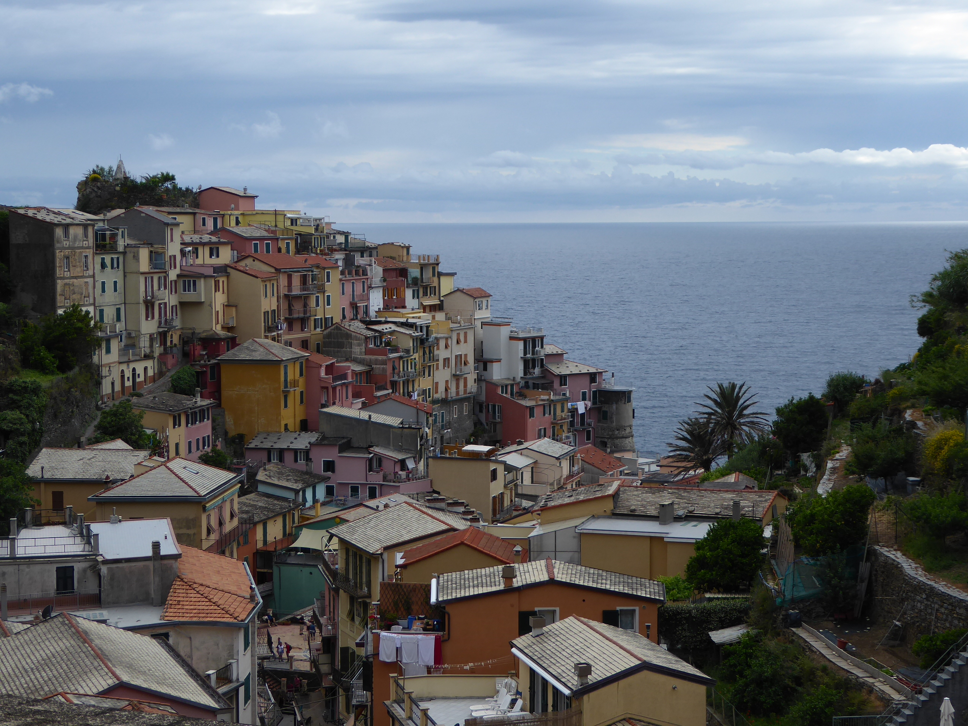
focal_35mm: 65
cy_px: 363
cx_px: 484
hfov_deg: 29.8
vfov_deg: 22.6
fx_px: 1818
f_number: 4.3
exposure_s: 1/400
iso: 80
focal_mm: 10.9
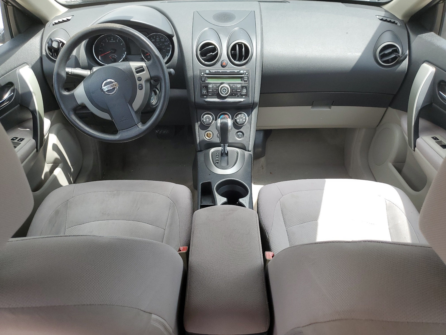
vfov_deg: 53.1
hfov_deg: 67.3
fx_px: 335
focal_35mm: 26
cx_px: 223
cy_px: 168
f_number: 1.5
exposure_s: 1/526
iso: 50
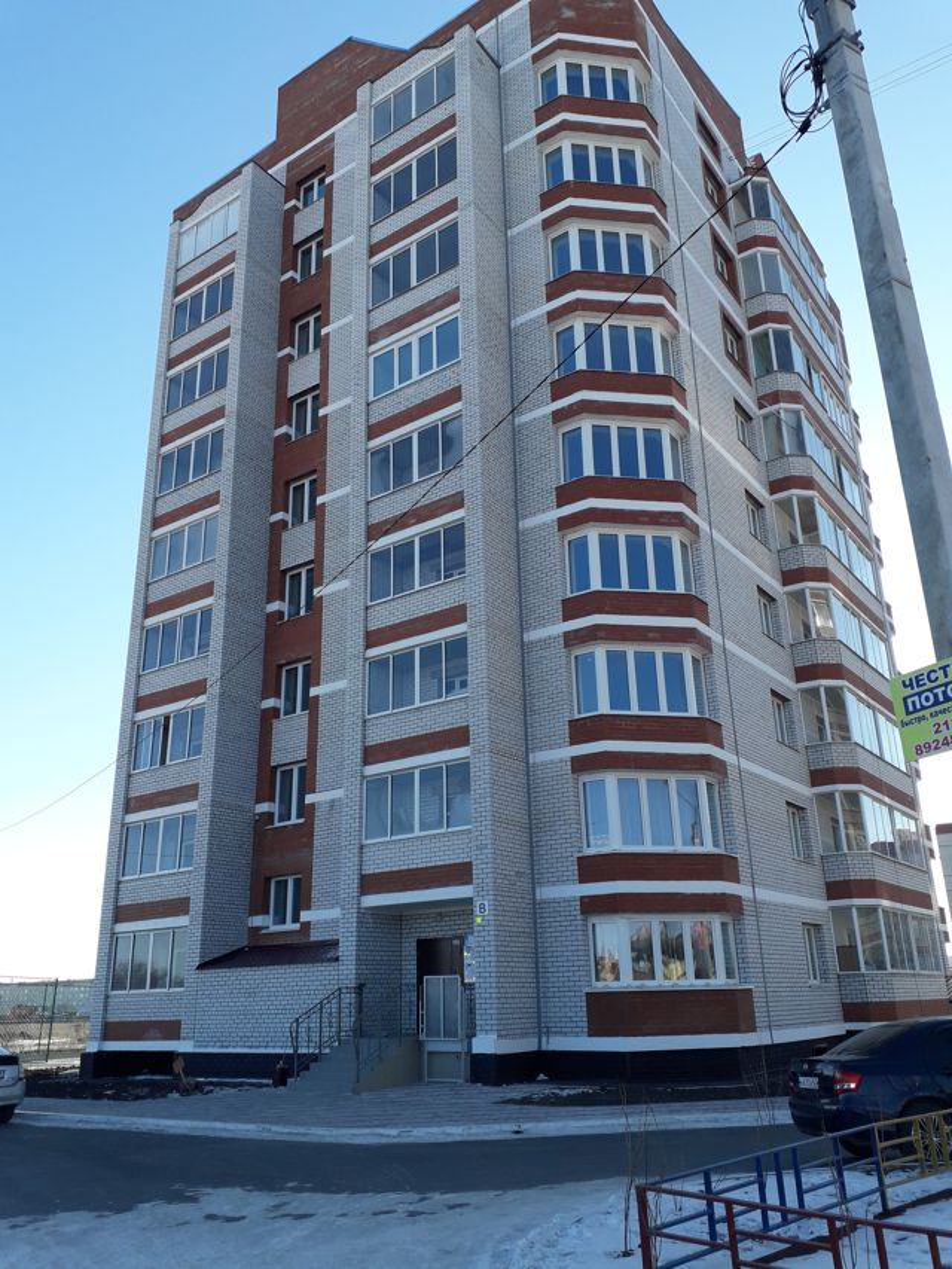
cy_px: 634
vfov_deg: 65.3
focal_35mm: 27
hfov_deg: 51.4
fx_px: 990
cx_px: 476
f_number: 1.9
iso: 40
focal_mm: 3.6
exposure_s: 1/970
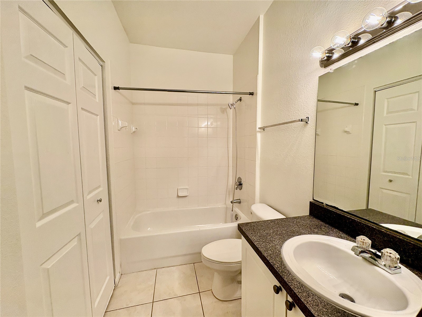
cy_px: 158
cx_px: 211
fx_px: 171
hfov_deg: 102.1
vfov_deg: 85.7
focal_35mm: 14
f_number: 2.2
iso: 100
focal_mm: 2.22
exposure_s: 1/120
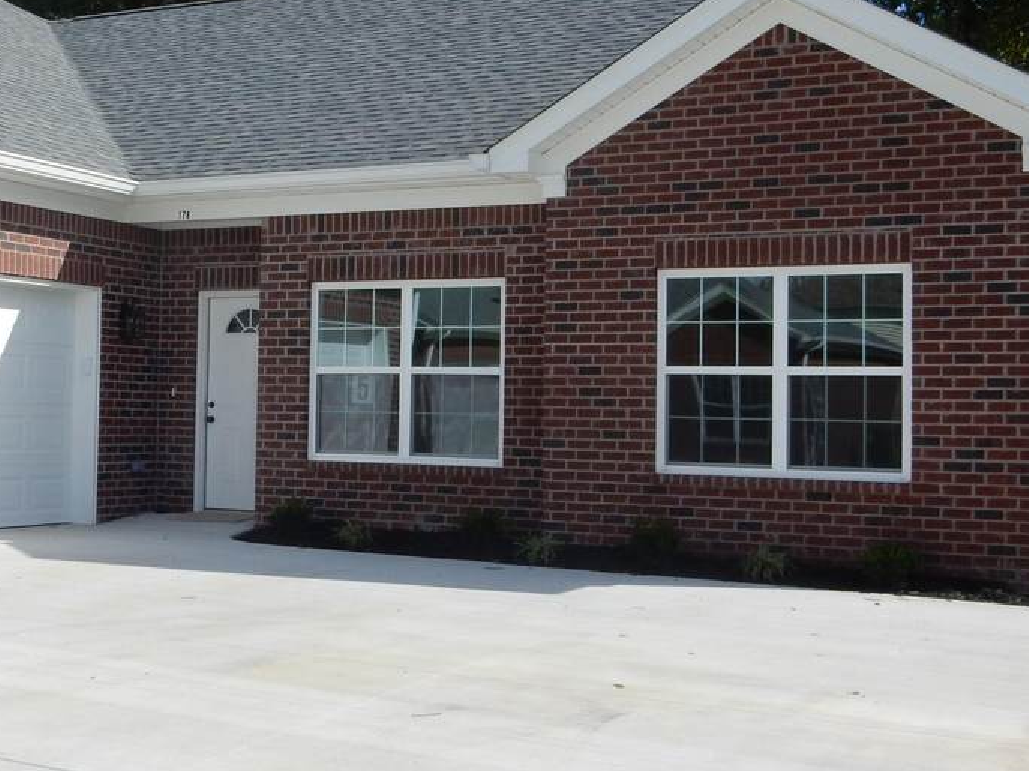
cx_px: 302
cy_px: 328
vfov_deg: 26.1
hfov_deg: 33.9
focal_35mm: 56
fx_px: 1664
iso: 125
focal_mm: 5.4
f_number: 4
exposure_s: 1/1250
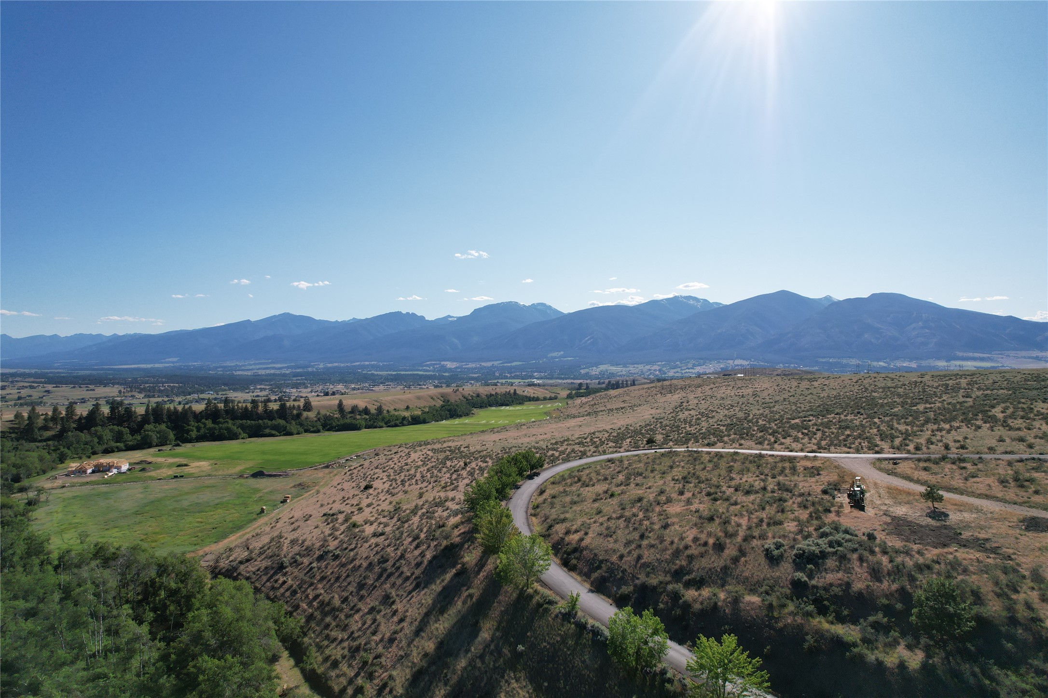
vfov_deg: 57.2
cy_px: 349
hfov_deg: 78.6
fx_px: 640
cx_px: 524
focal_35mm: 22
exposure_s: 1/4000
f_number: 2.8
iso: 150
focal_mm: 8.38
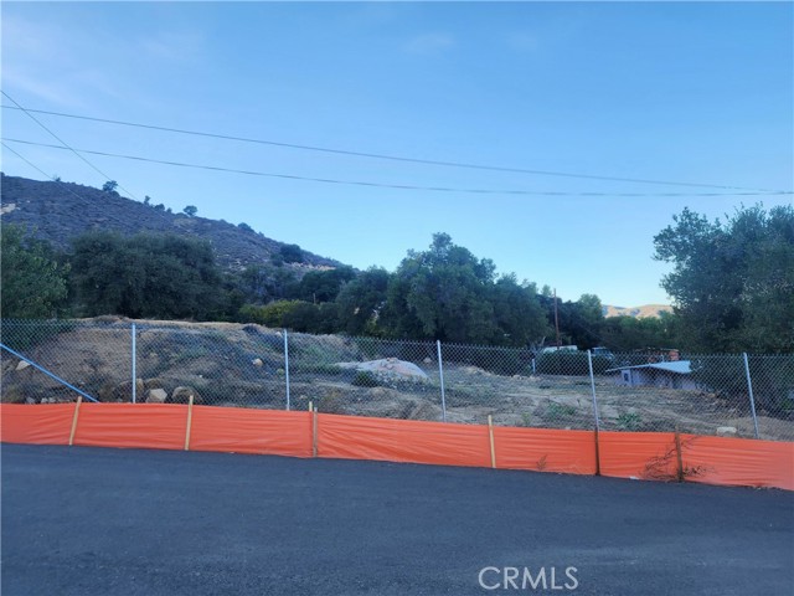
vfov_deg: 58.9
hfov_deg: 73.9
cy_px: 298
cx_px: 397
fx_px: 528
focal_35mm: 23
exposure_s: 1/346
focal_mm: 6.4
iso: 12
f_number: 1.8
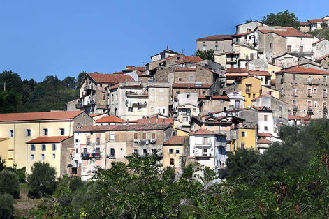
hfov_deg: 5.4
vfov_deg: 3.6
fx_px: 3491
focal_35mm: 382
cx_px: 172
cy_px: 133
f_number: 10
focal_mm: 200
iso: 50
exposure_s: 1/125
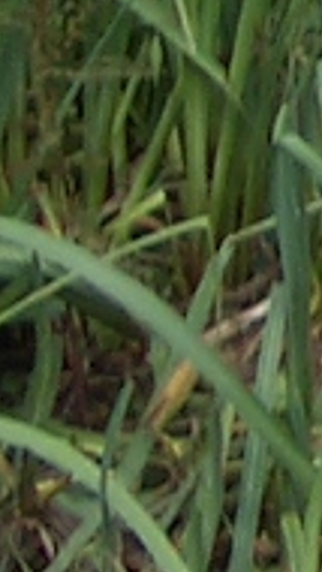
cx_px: 1592
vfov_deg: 6.5
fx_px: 4868
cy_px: -692
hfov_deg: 3.5
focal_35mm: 321
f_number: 2.6
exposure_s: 1/800
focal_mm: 5.8
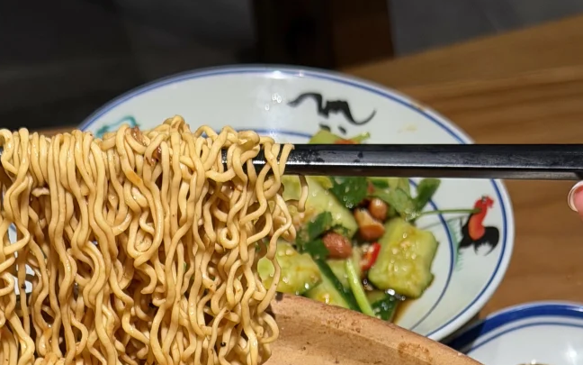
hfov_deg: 18.4
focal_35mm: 113
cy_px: 647
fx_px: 1795
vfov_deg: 10.9
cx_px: 173
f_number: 1.78
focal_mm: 6.76
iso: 64
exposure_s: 1/100
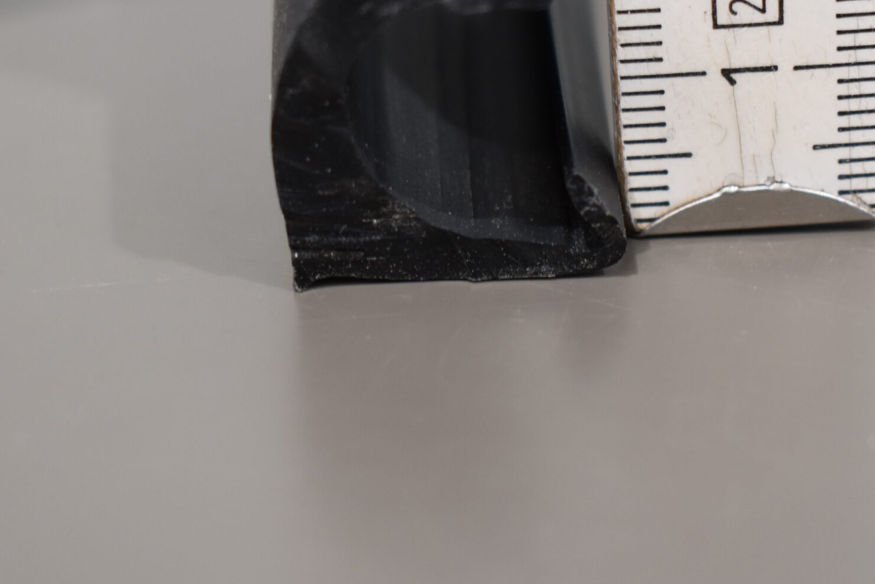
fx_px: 2528
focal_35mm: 104
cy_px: 130
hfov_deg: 19.6
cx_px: 606
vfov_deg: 13.1
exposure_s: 1/60
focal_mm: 40
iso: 720
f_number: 5.6
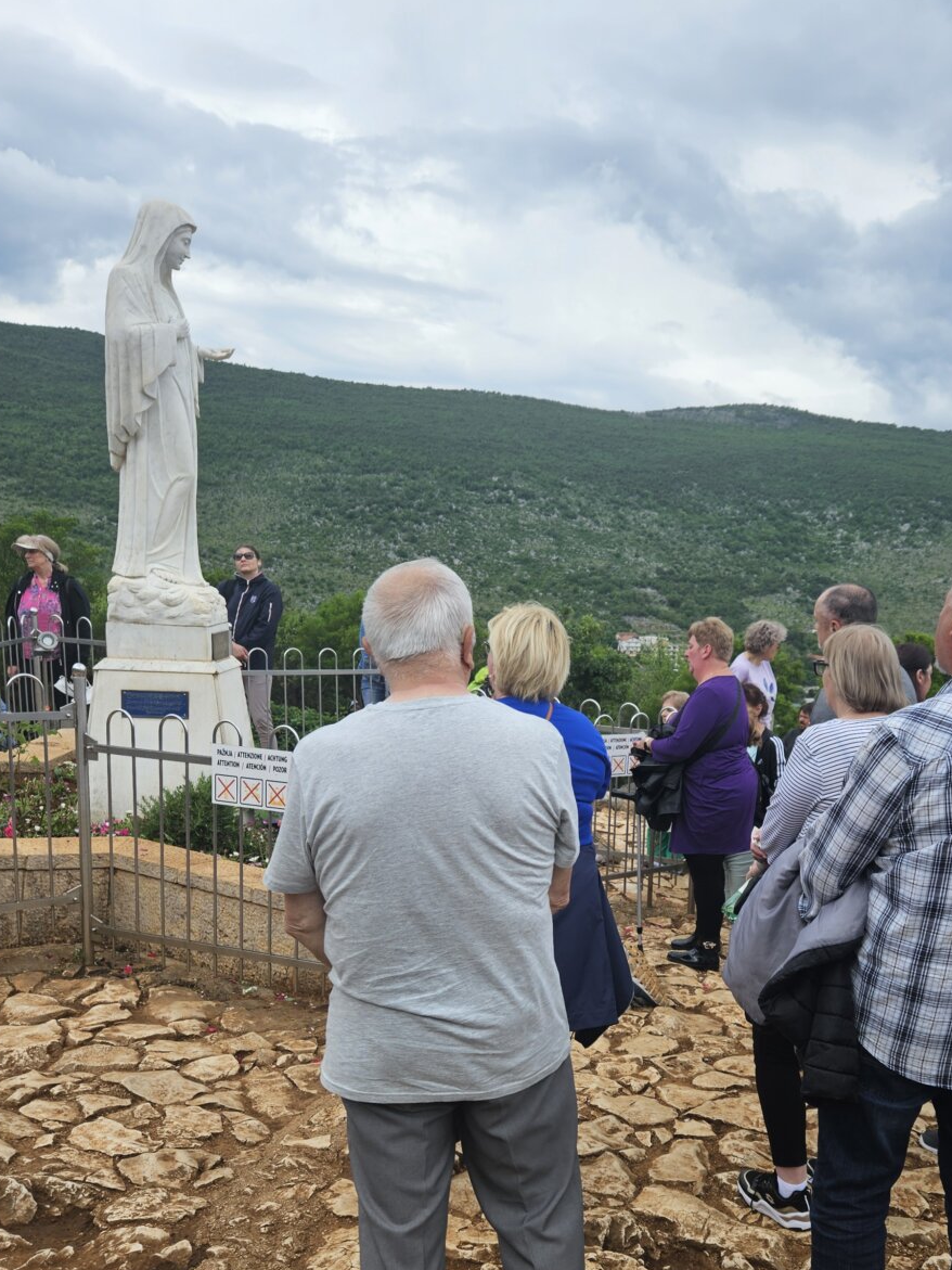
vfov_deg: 54.3
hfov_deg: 42.2
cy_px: 836
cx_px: 652
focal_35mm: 33
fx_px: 1210
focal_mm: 5.4
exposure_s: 1/914
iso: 25
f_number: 1.8
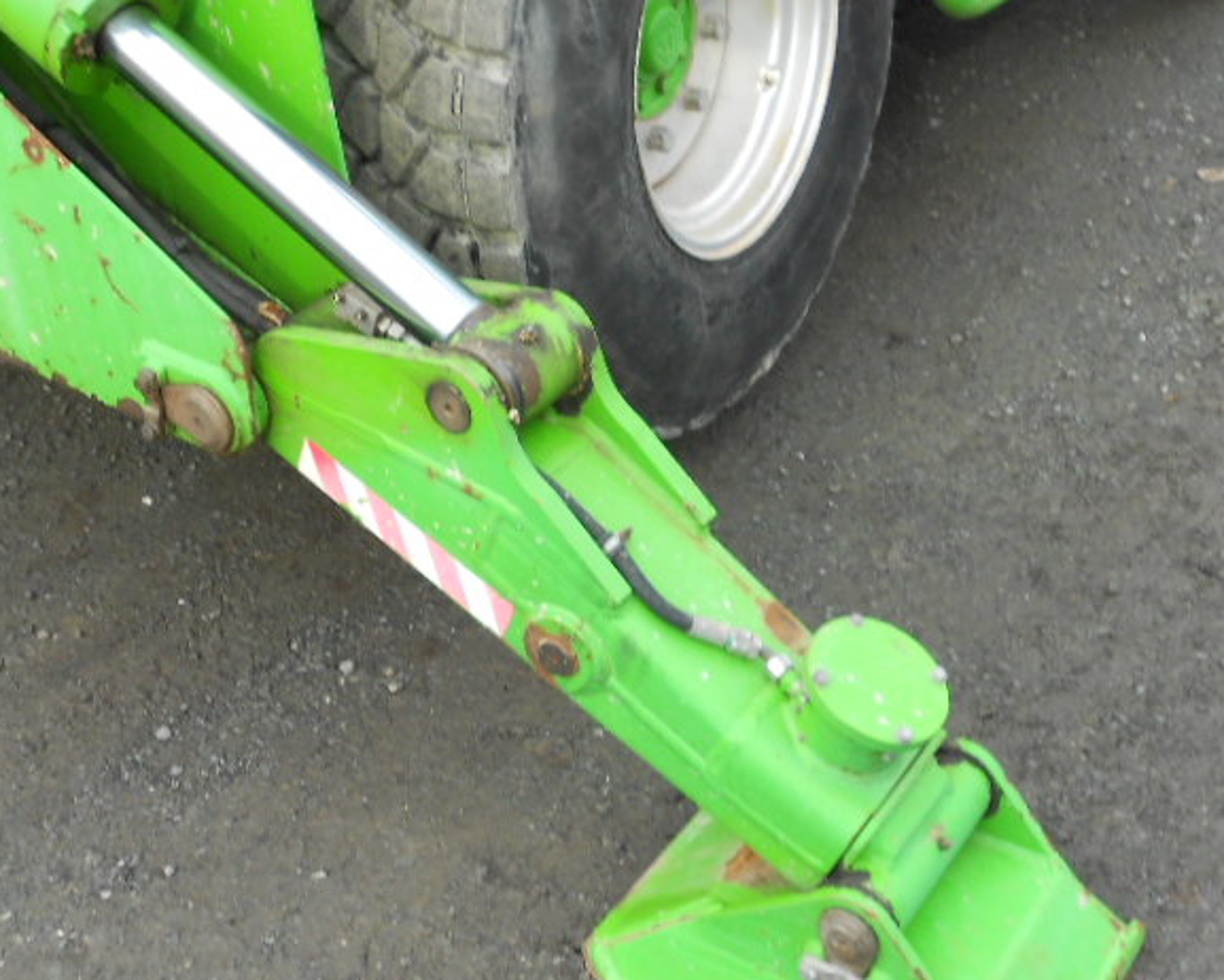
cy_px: 384
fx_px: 1631
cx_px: 600
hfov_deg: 41.1
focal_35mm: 45
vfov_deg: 33.3
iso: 80
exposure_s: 1/100
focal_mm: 4.6
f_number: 3.2
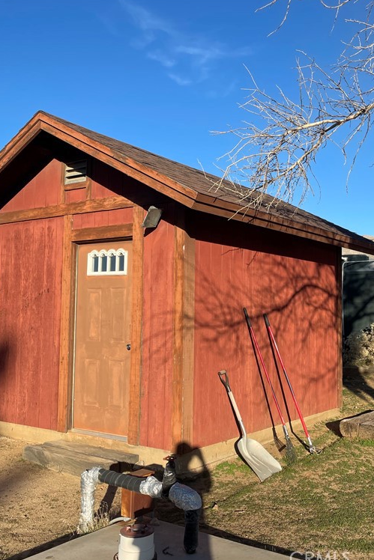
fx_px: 576
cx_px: 220
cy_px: 281
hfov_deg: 35.9
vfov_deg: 51.9
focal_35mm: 37
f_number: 1.6
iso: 32
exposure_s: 1/2681
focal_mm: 4.2
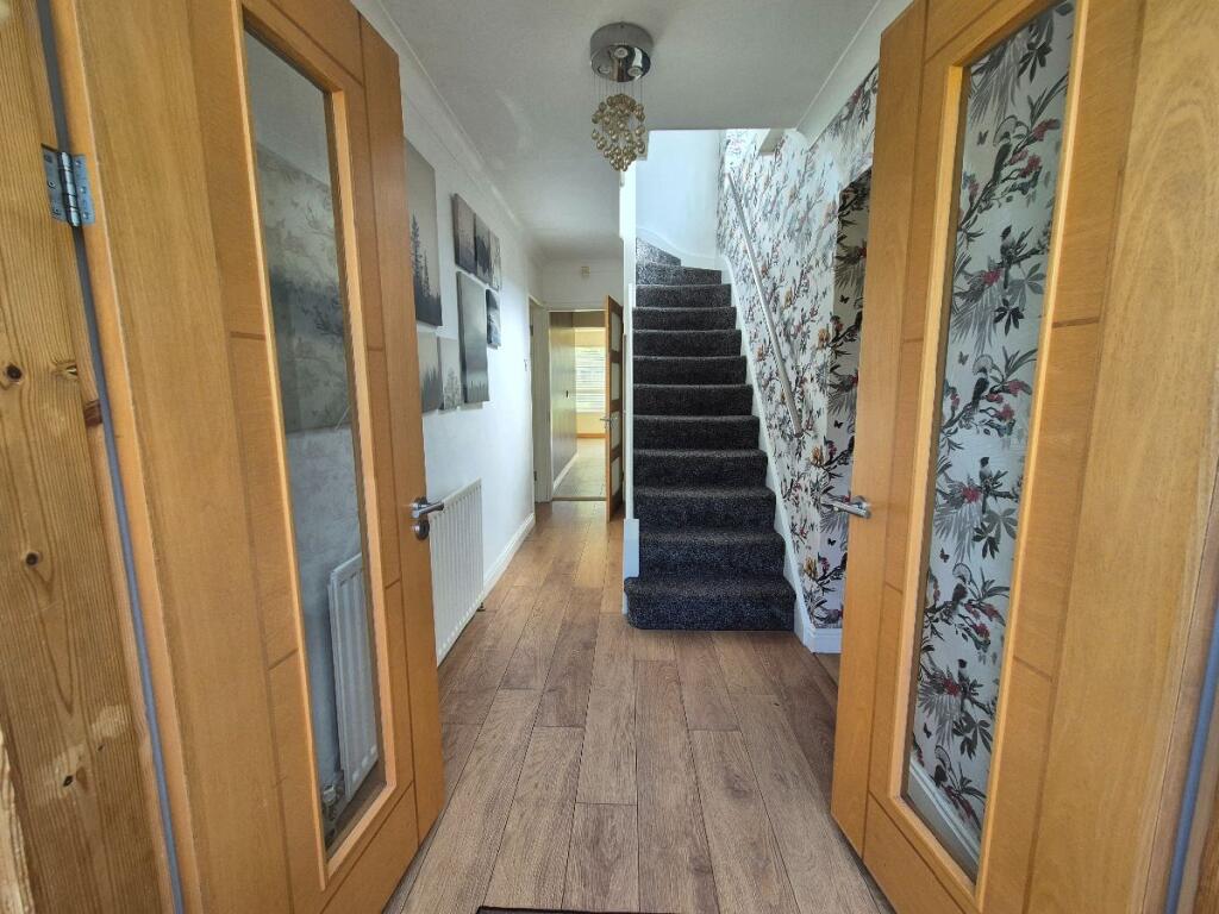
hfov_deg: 106.2
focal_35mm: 13
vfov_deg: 89.9
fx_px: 458
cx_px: 610
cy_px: 457
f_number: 2.2
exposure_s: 1/100
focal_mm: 2.2
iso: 50
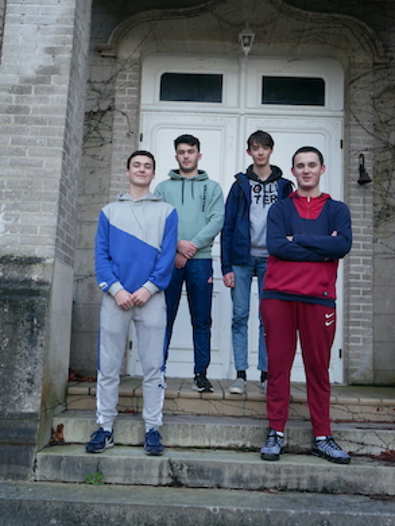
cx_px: 194
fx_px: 623
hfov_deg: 35.2
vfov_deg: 45.7
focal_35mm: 41
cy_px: 268
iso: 800
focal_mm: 20
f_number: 4.6
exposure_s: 1/60
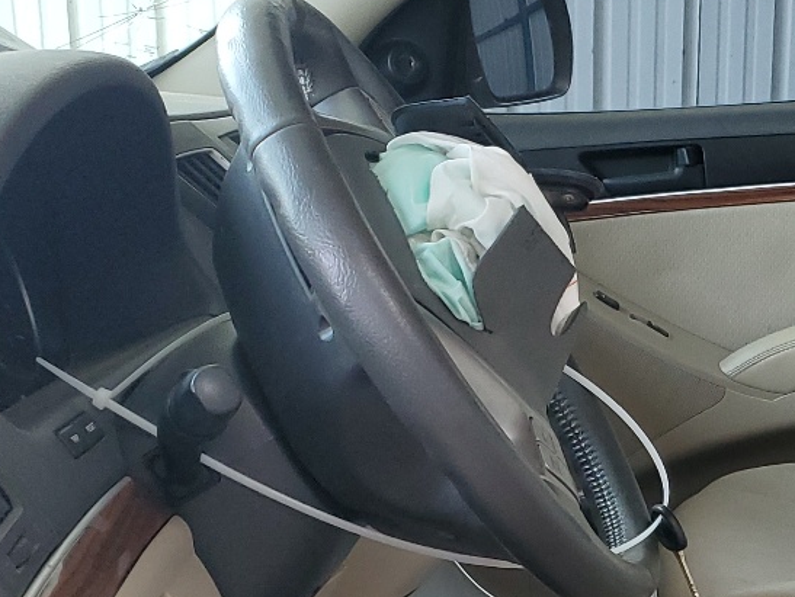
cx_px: 821
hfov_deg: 24.3
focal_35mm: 76
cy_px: 664
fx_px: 1747
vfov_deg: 18.6
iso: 89
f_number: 1.5
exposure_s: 1/120
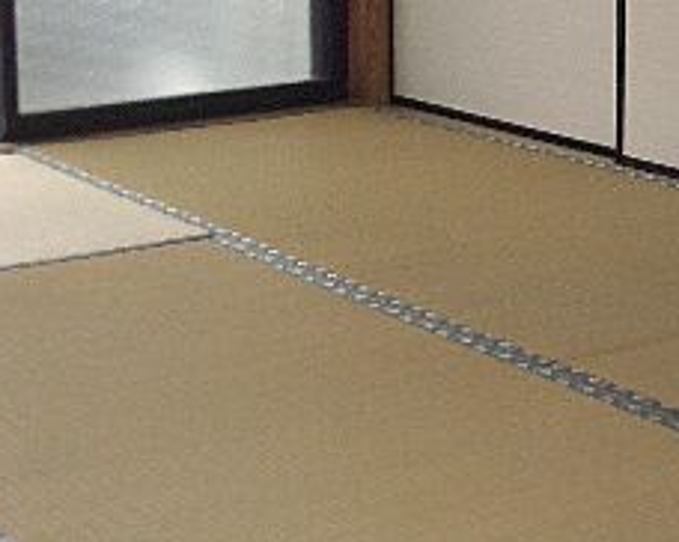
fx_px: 1928
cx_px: 494
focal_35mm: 96
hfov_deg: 19.9
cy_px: 95
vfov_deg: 15.9
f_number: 2.6
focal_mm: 5.8
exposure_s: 1/125
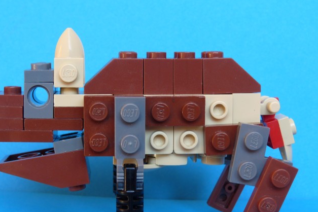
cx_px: 128
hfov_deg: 27.6
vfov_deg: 18.7
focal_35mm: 73
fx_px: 645
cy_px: 127
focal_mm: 9.8
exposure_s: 1/20
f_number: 4.5
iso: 100
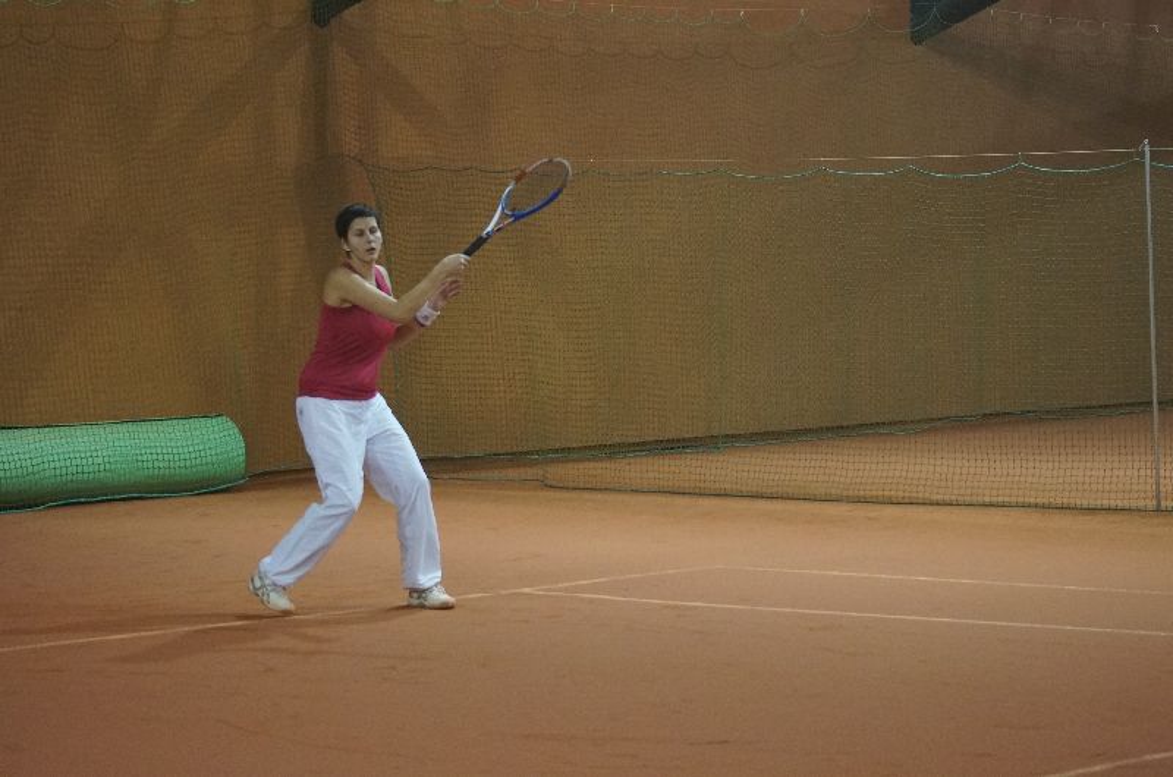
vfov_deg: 12.1
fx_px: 3658
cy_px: 388
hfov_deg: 18.2
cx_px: 586
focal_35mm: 112
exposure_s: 1/125
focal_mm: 75
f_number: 4.5
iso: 3200
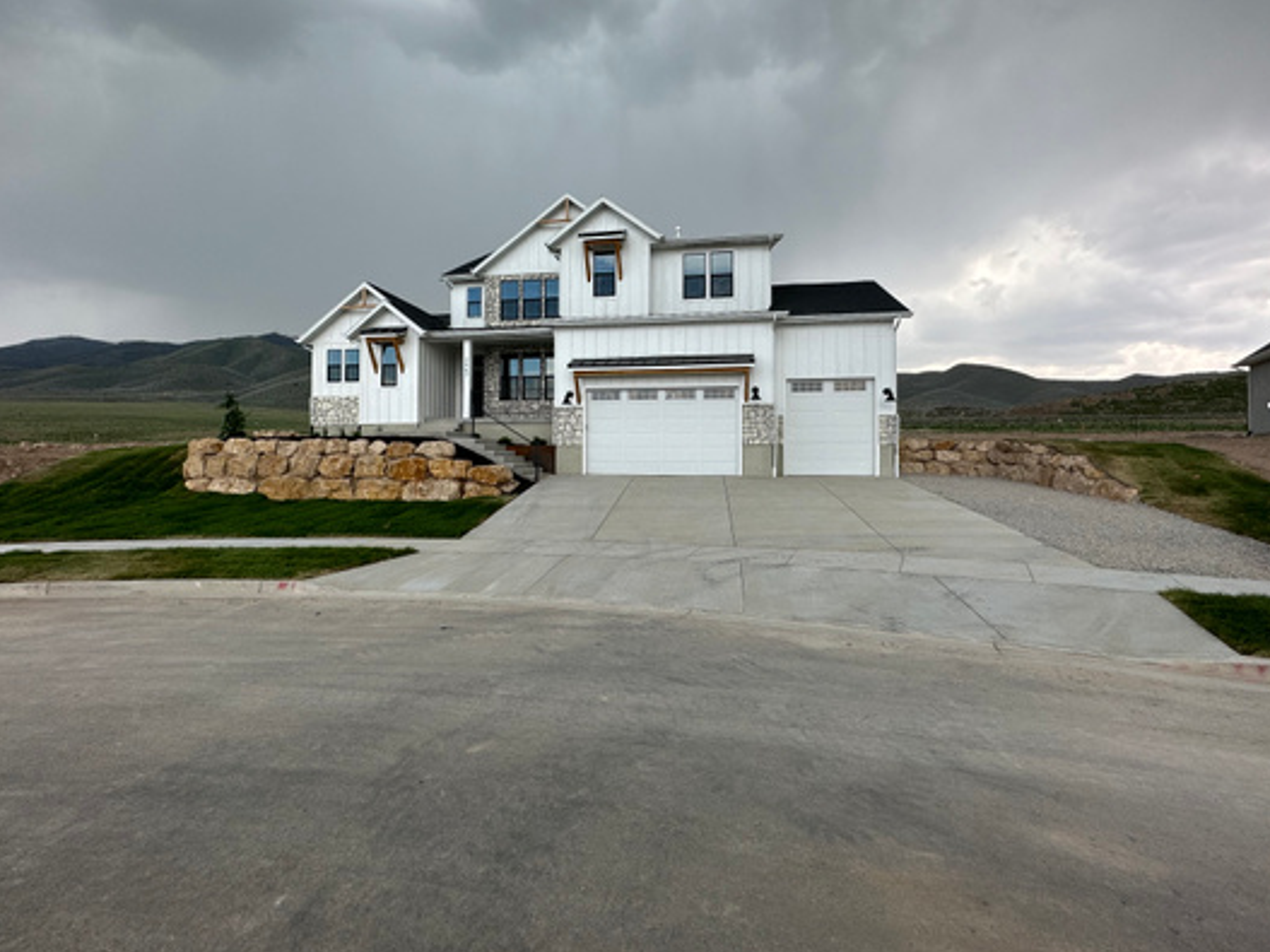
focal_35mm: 17
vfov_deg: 74.6
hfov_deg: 91.0
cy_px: 441
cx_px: 607
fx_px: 624
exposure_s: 1/384
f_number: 2.2
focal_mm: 2.22
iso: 40
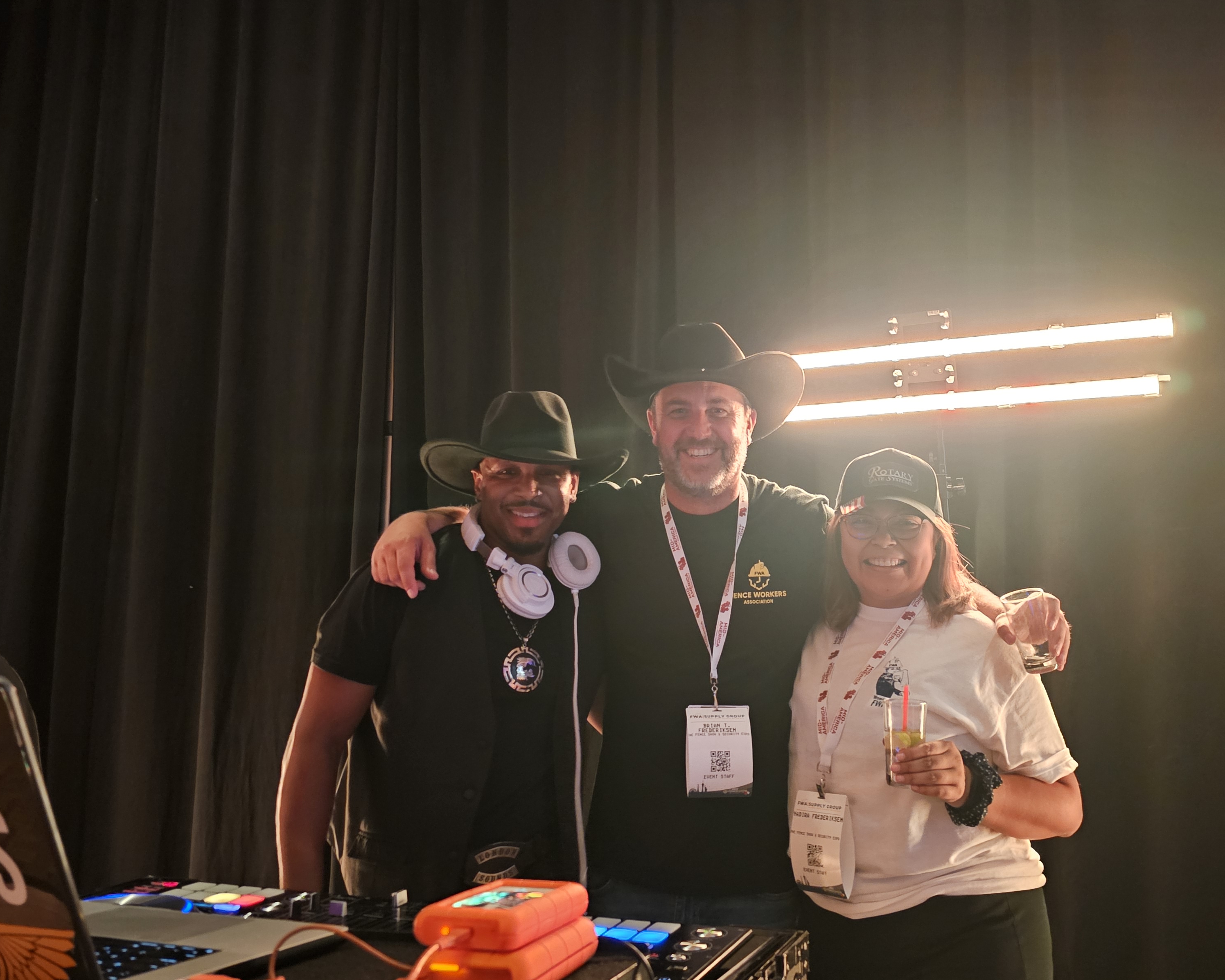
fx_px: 1088
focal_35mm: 30
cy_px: 426
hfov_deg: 58.5
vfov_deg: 48.4
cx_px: 708
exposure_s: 1/24
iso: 800
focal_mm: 6.3
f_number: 1.7
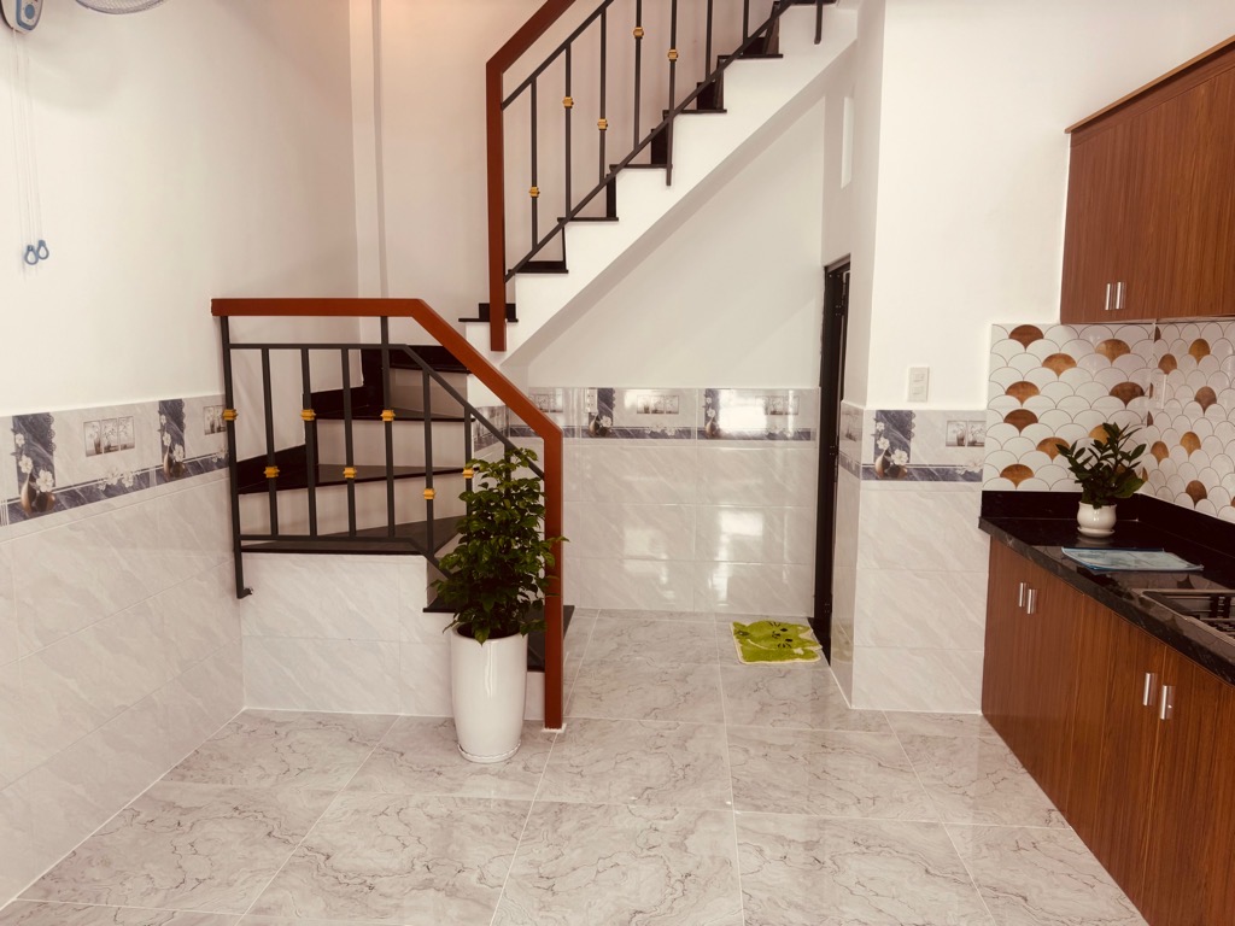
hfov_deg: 71.6
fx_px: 856
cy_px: 463
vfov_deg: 56.8
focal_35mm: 24
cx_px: 618
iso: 64
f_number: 1.78
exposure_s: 1/121
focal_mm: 6.76
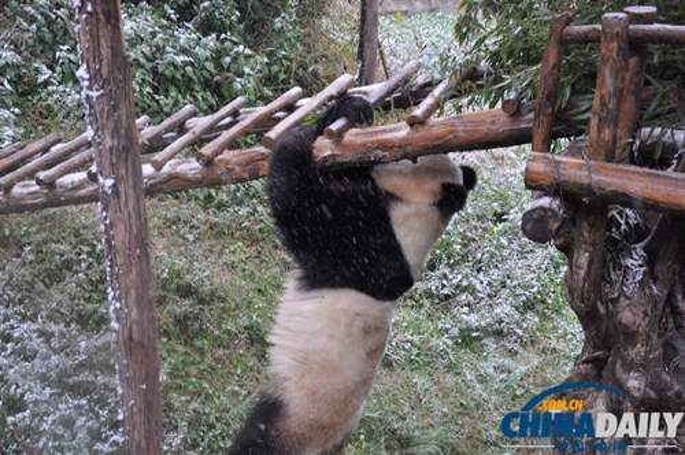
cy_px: 228
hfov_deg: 43.7
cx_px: 342
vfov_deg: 29.8
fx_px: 855
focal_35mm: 45
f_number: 4.5
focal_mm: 30
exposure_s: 1/80
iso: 400
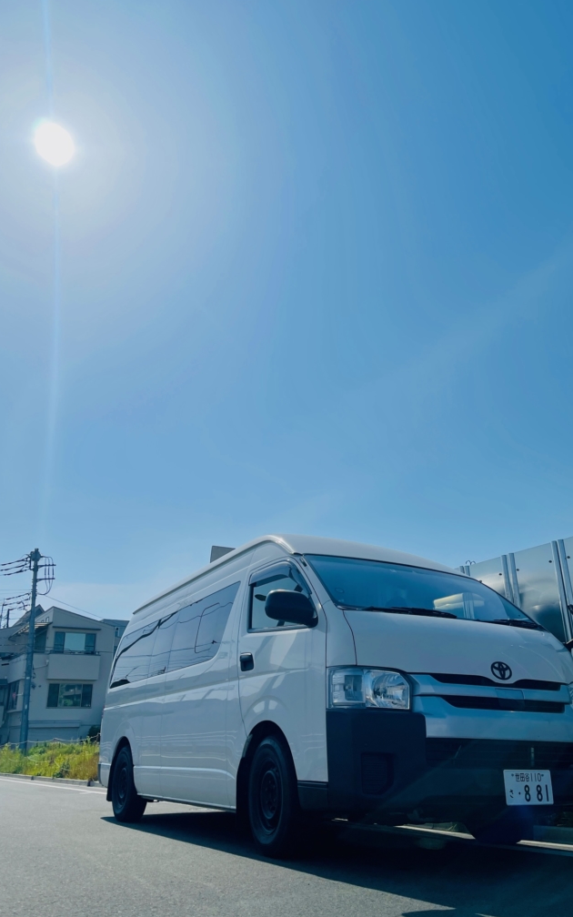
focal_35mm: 28
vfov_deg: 66.5
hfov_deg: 44.5
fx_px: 700
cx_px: 277
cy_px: 461
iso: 32
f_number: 1.6
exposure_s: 1/17544
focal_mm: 5.1
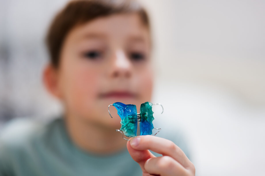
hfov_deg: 39.6
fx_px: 368
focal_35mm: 50
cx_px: 132
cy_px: 88
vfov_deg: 27.0
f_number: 1.2
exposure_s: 1/100
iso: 250
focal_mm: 50
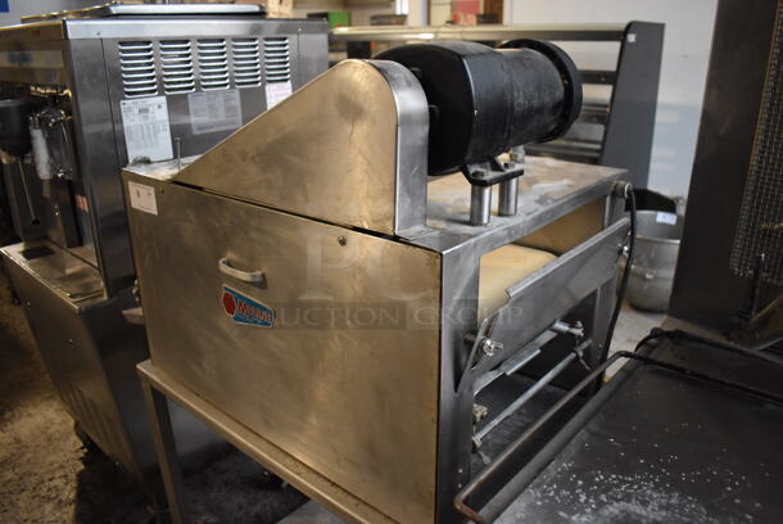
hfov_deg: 67.3
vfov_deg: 48.0
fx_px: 588
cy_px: 262
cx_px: 392
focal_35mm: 27
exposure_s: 1/125
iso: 2200
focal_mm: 18
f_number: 3.5
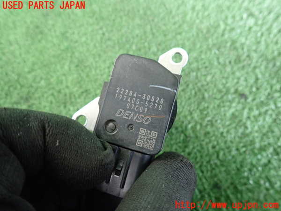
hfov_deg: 69.4
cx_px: 140
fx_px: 203
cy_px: 106
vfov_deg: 54.9
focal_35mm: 25
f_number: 2
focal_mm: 4.5
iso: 400
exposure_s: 1/30
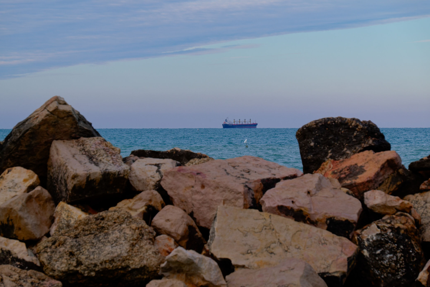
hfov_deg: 11.2
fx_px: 2198
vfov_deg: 7.5
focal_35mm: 184
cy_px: 144
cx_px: 215
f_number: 10
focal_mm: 122.6
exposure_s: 1/180
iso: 200
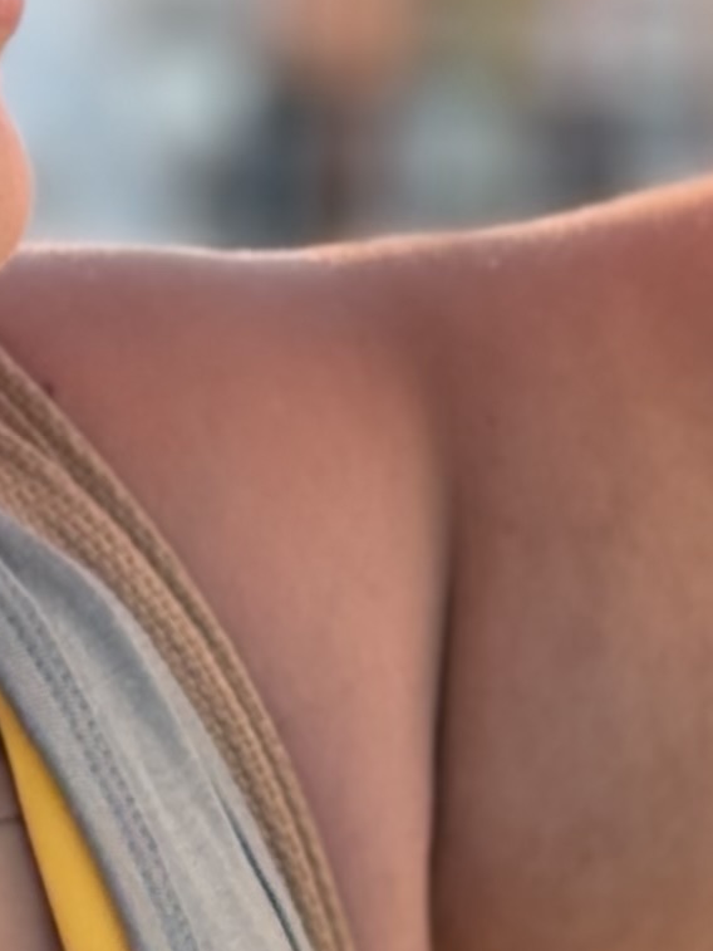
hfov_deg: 5.3
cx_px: -382
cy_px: 396
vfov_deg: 7.1
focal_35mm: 277
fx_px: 7605
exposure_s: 1/660
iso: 50
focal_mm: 5.96
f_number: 1.6
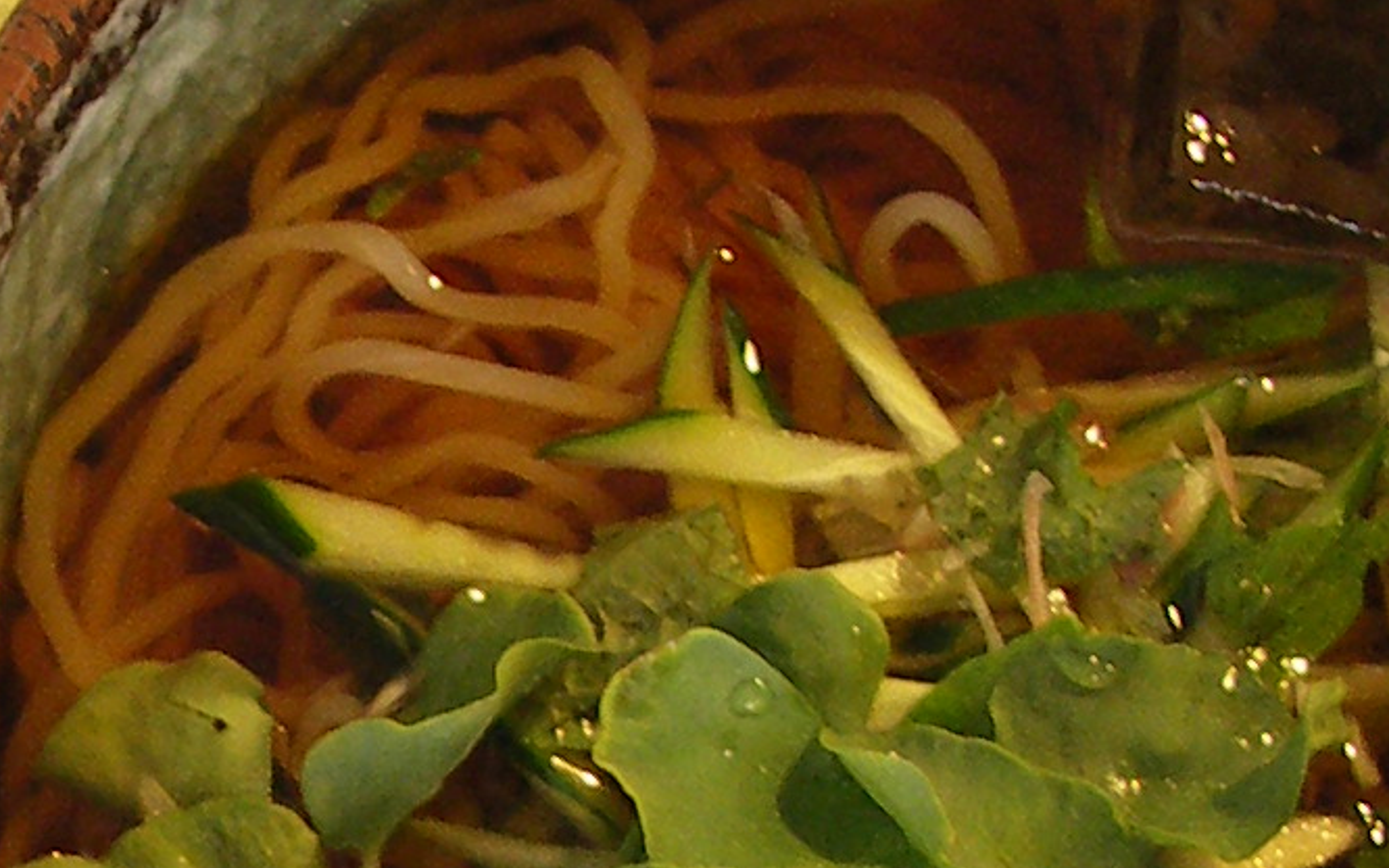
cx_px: 10
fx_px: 6094
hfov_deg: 12.8
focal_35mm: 161
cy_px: 1216
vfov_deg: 8.0
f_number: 2.8
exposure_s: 1/5
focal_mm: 8.1
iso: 200
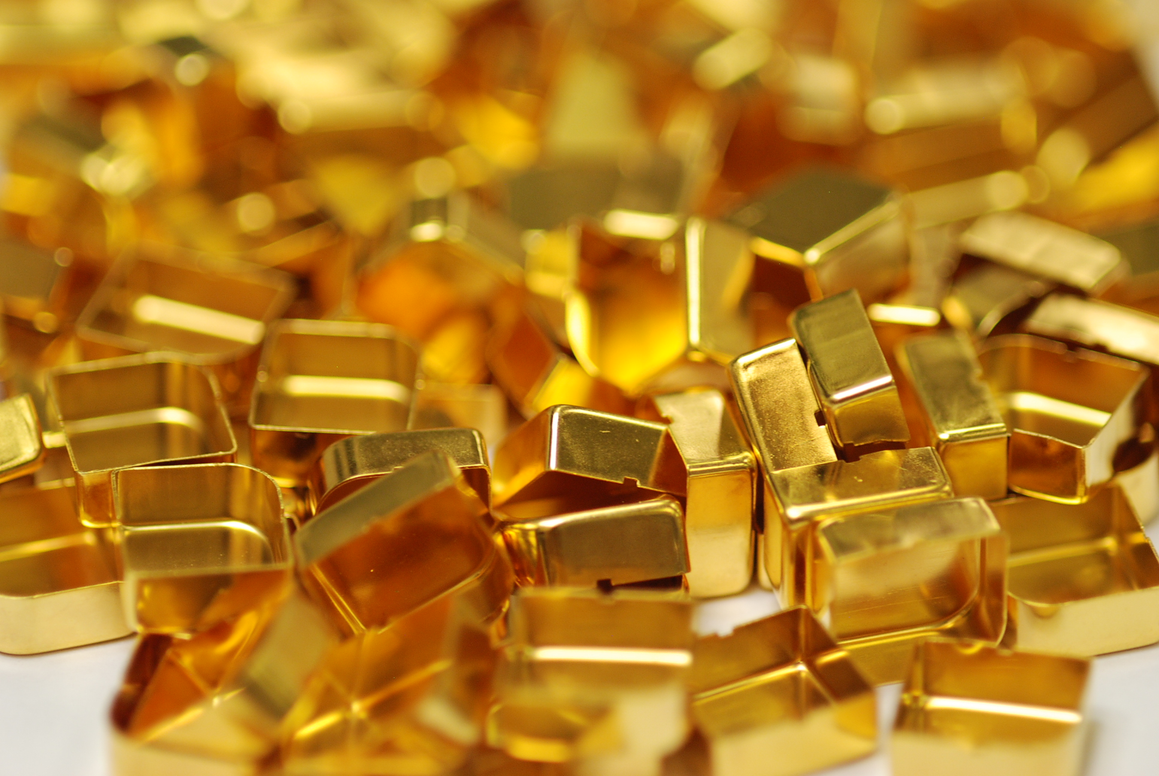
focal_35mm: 158
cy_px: 388
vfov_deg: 8.7
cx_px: 580
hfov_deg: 13.0
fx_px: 5077
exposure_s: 1/125
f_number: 3.5
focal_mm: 105
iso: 400
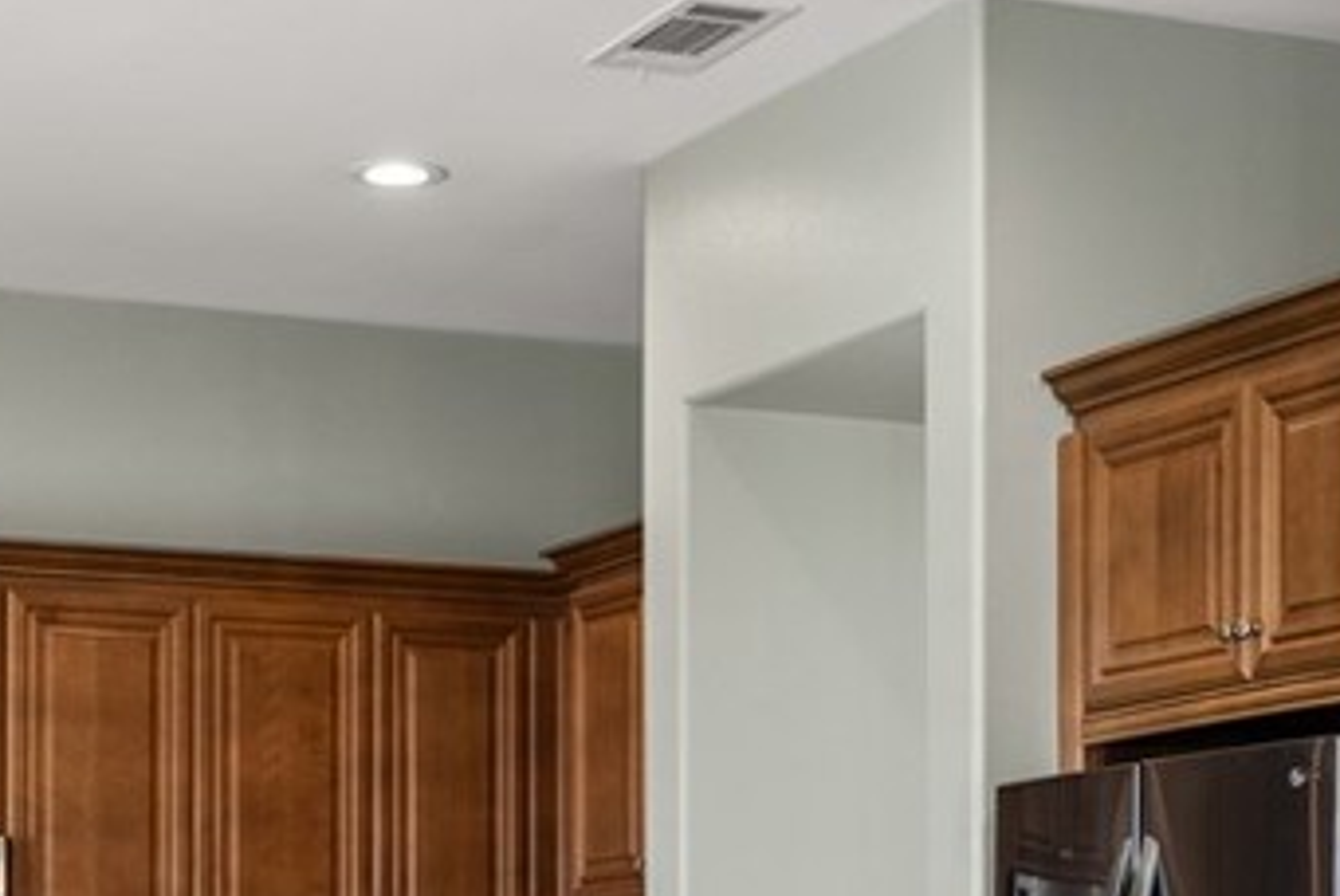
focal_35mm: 96
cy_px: 1055
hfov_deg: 21.2
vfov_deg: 13.9
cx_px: 507
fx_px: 3576
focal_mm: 32
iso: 500
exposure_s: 1/10
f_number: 7.1
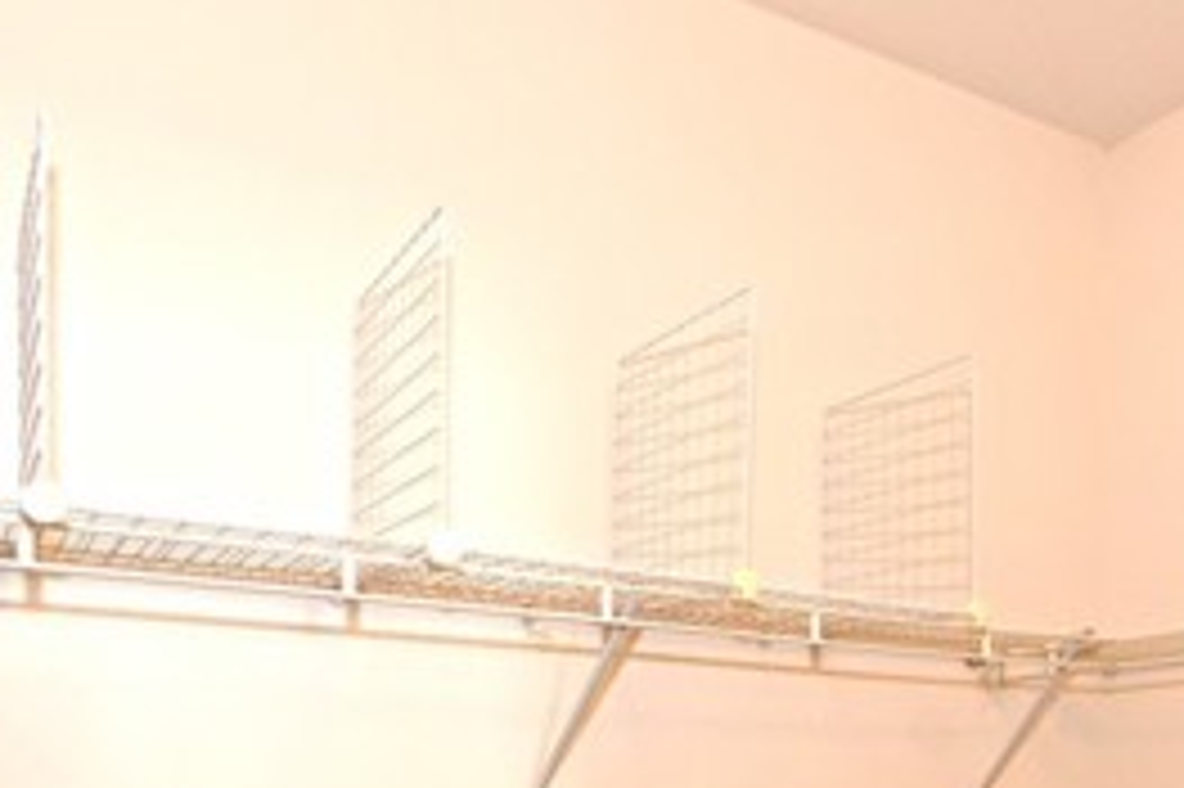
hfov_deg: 48.7
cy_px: 808
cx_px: 792
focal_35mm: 39
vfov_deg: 31.3
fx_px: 1282
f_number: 4
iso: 560
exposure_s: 1/60
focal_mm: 16
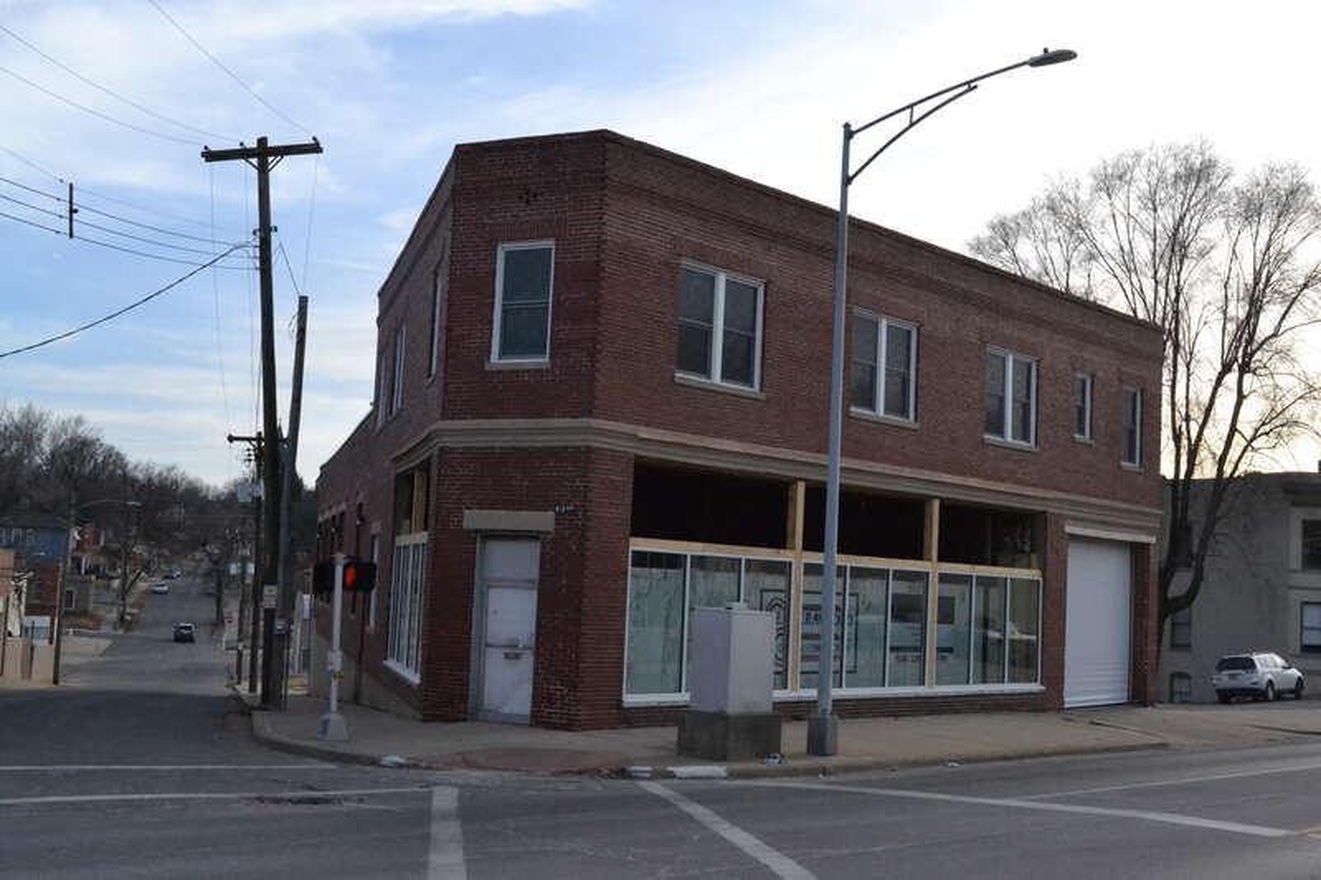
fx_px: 1541
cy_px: 440
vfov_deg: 31.9
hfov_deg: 46.4
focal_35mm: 42
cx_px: 660
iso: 3200
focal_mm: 28
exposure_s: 1/1250
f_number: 14
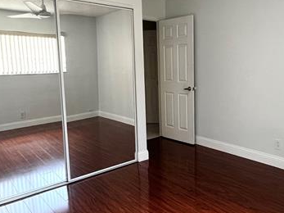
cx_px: 187
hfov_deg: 58.7
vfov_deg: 46.7
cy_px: 97
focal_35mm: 30
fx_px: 246
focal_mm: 1.57
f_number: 1.8
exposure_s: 1/60
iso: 200
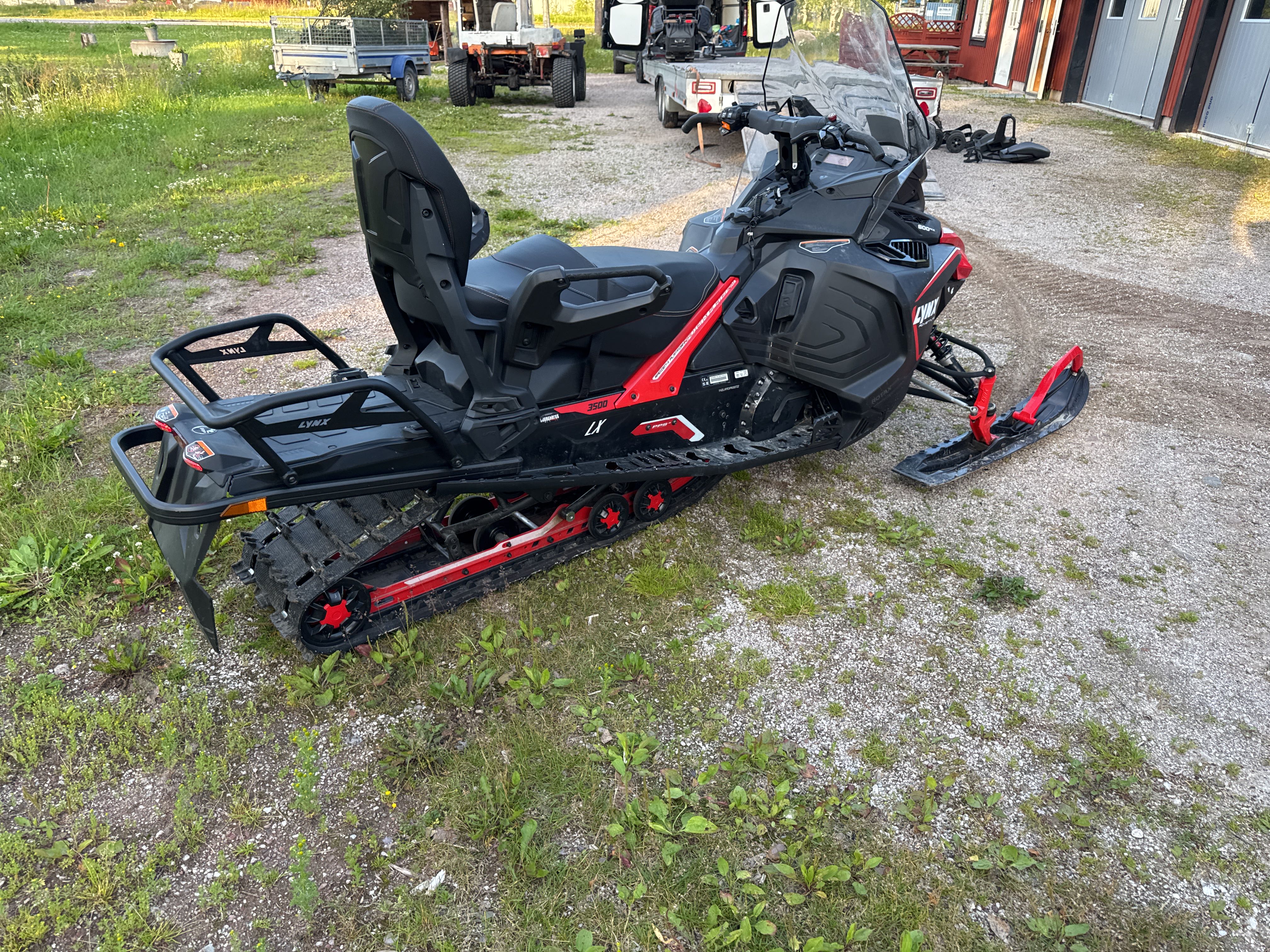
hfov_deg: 71.6
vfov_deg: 56.8
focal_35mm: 24
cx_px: 635
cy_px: 476
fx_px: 881
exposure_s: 1/192
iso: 64
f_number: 1.78
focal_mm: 6.76
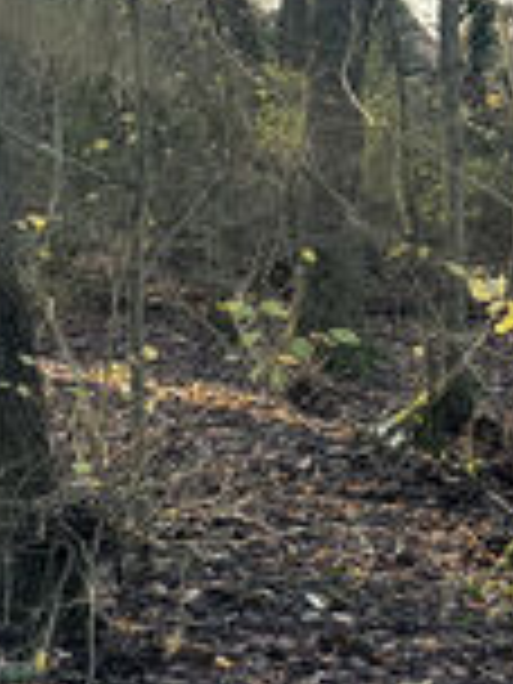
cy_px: -22
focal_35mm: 102
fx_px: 2015
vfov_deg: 18.7
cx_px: -326
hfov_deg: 13.4
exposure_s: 1/373
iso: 50
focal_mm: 5.1
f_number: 1.6
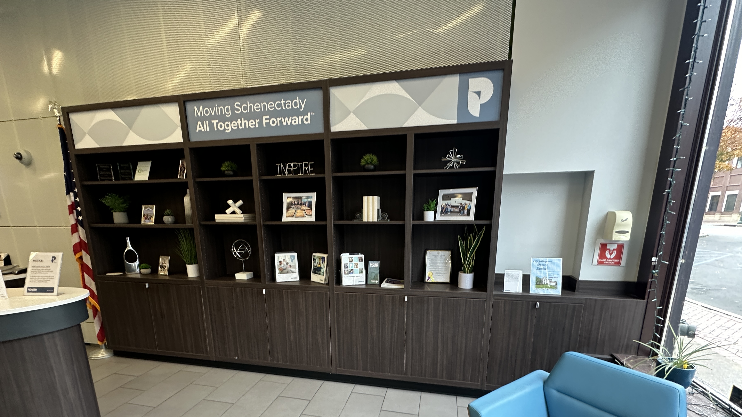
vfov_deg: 61.8
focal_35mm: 17
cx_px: 363
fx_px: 334
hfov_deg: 95.9
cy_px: 289
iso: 160
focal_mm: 2.22
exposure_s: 1/60
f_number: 2.2
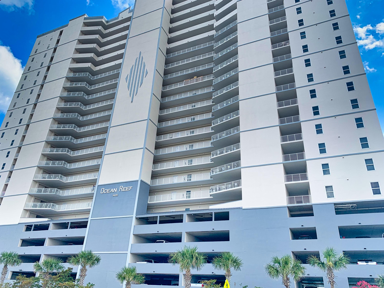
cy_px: 144
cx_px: 192
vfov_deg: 53.1
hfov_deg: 67.3
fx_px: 288
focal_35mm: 26
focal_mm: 4.25
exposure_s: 1/991
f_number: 1.8
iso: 25
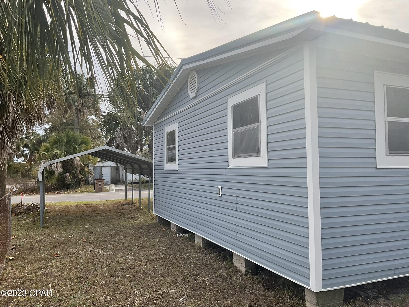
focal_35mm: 29
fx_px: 343
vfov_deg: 48.2
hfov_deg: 61.7
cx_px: 204
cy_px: 154
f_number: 1.8
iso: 16
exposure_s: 1/620
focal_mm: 3
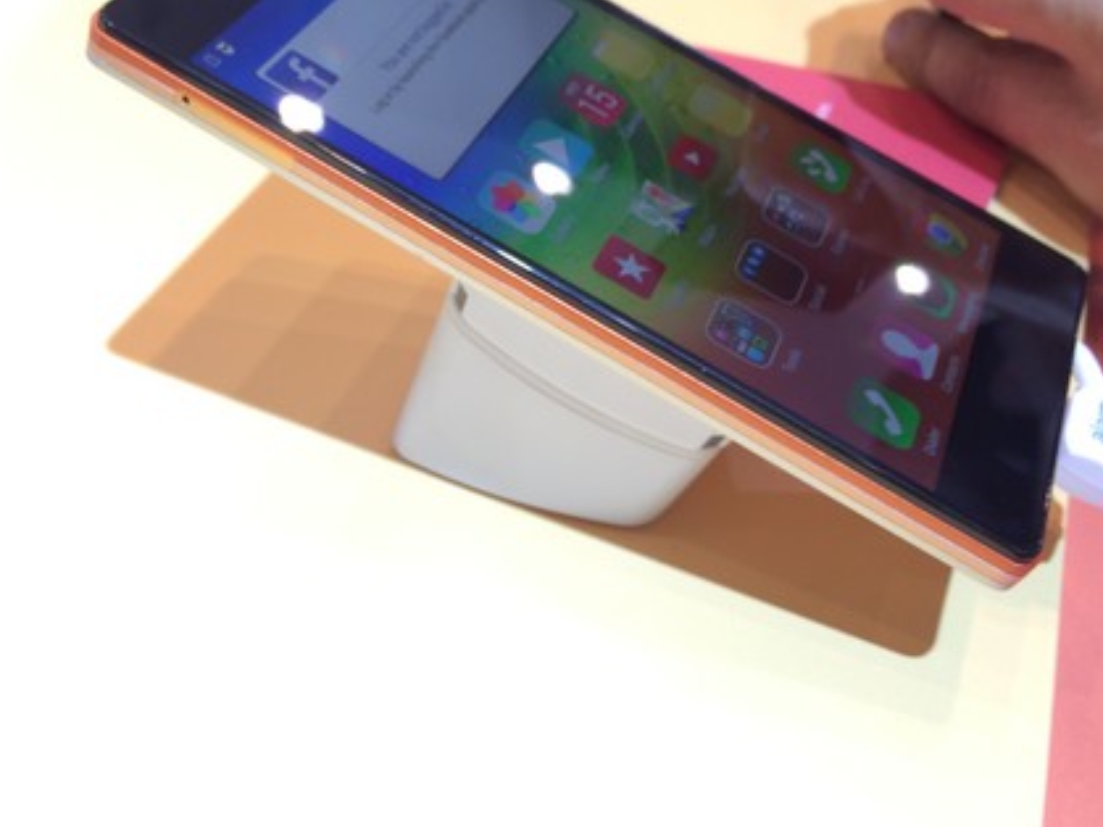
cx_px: 421
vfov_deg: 33.6
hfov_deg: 43.6
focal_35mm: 43
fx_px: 1370
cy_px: 421
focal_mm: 4.12
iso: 32
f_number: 2.2
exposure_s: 1/33
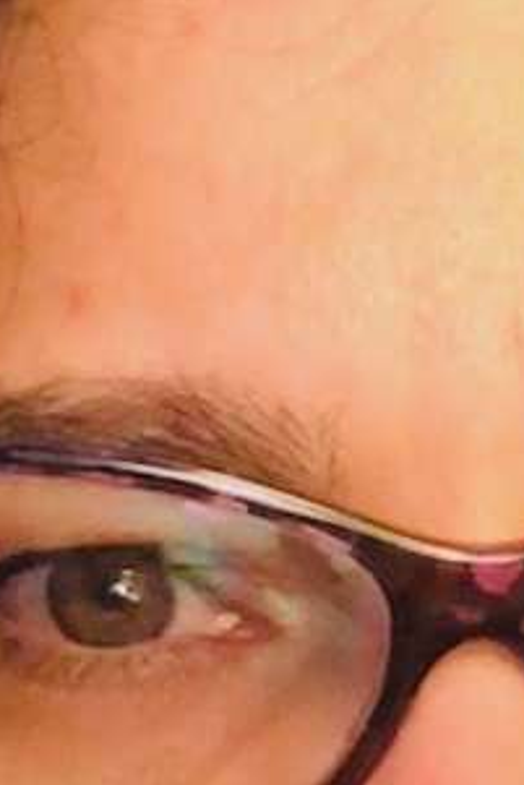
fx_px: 3467
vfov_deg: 12.3
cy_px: 1163
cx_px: 425
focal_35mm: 159
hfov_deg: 8.6
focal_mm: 2.87
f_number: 2.2
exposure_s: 1/30
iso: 160
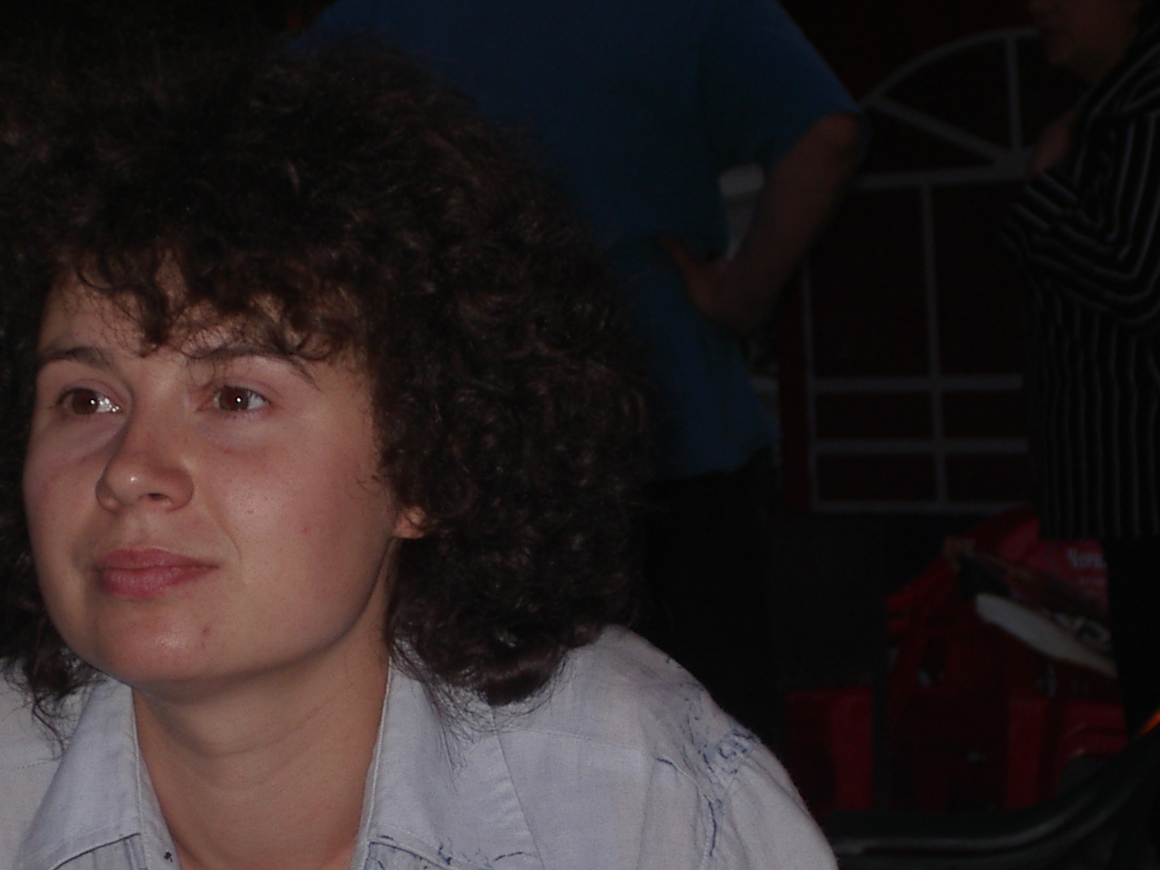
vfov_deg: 9.1
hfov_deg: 12.1
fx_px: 5462
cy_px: 550
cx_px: 377
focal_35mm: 163
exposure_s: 1/125
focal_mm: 17.4
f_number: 5
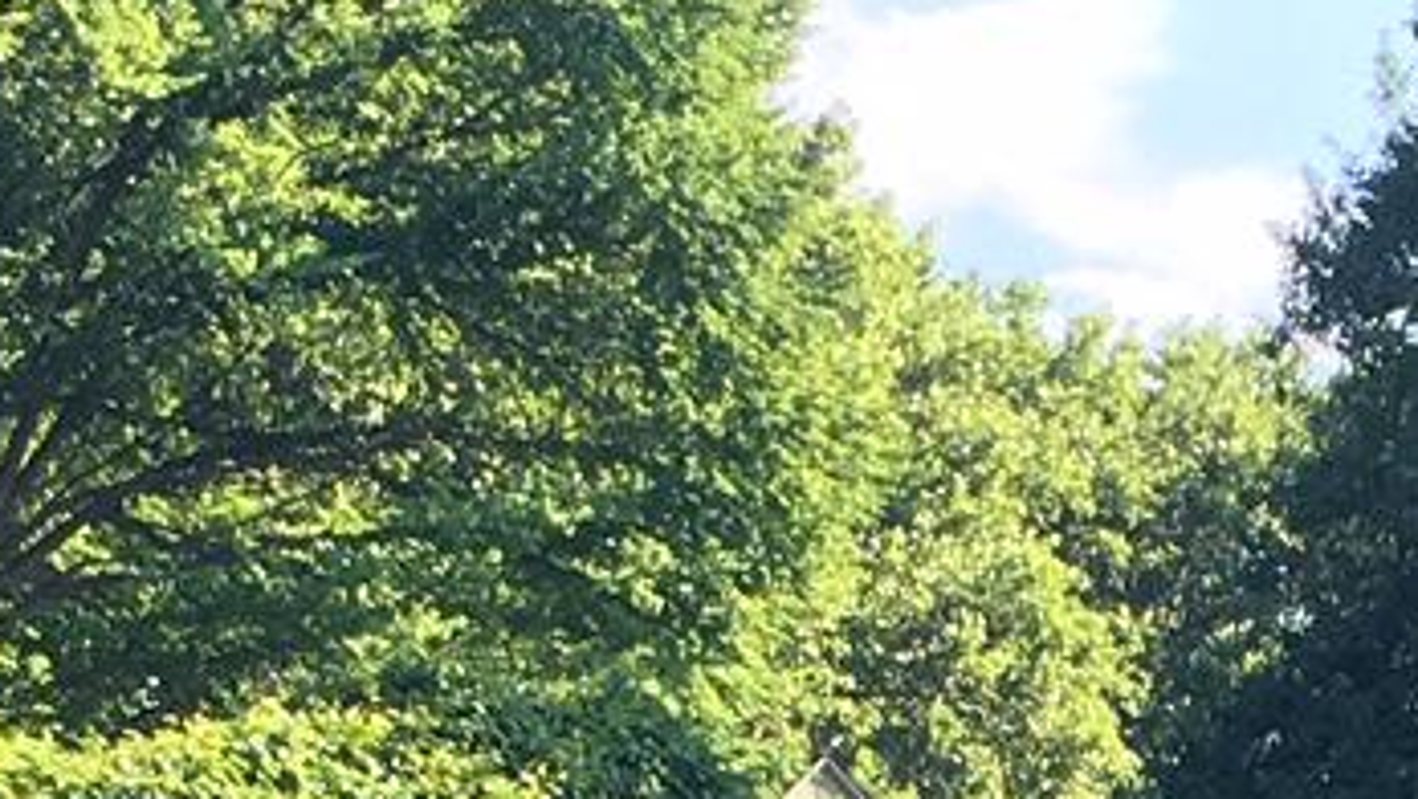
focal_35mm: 183
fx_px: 6883
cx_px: 852
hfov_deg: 11.8
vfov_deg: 6.2
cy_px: 2156
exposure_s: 1/278
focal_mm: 4.15
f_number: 2.2
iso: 25
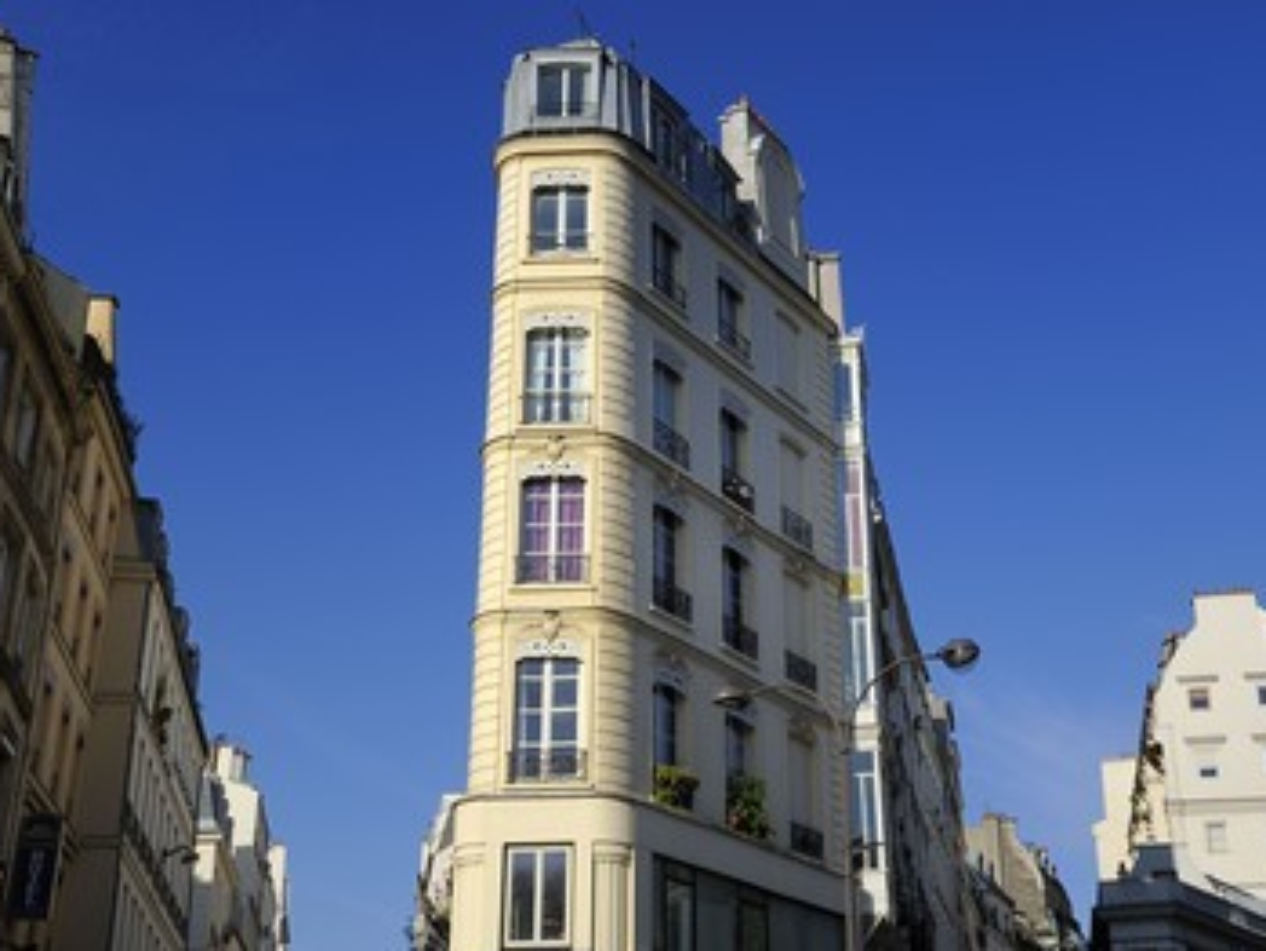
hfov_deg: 36.8
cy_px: 450
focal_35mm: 52
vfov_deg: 28.0
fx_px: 1902
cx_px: 707
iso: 200
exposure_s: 1/200
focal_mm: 45
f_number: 14
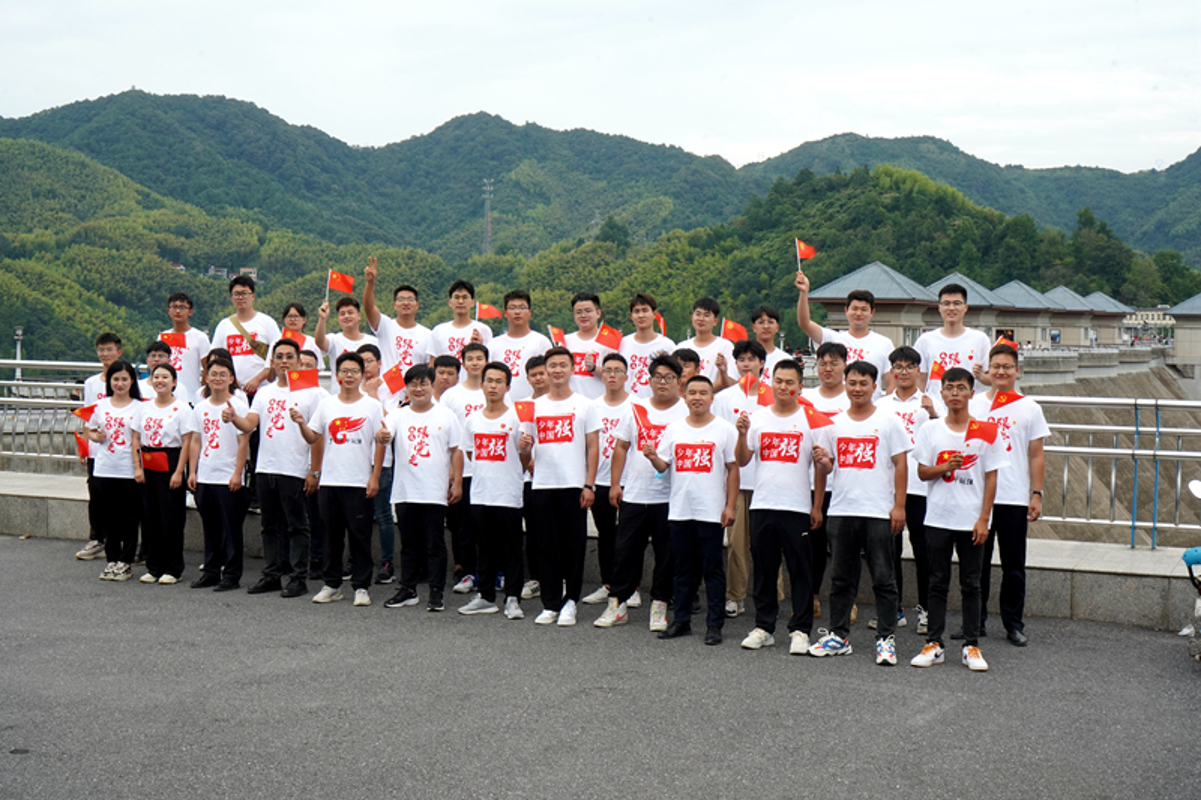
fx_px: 1601
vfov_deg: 28.1
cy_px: 400
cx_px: 600
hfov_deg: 41.1
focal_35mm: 48
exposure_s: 1/80
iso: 500
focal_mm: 48
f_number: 18
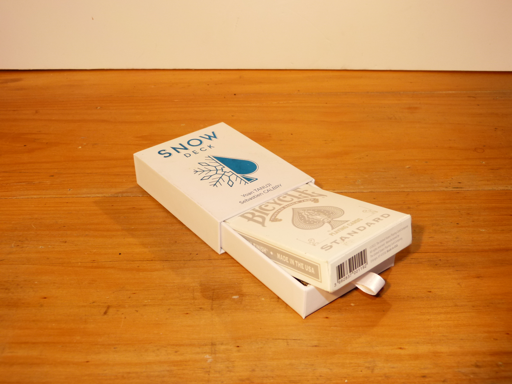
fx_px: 606
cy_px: 192
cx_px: 256
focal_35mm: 41
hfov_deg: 45.8
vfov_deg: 35.1
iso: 125
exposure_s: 1/60
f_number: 3.1
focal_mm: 7.3
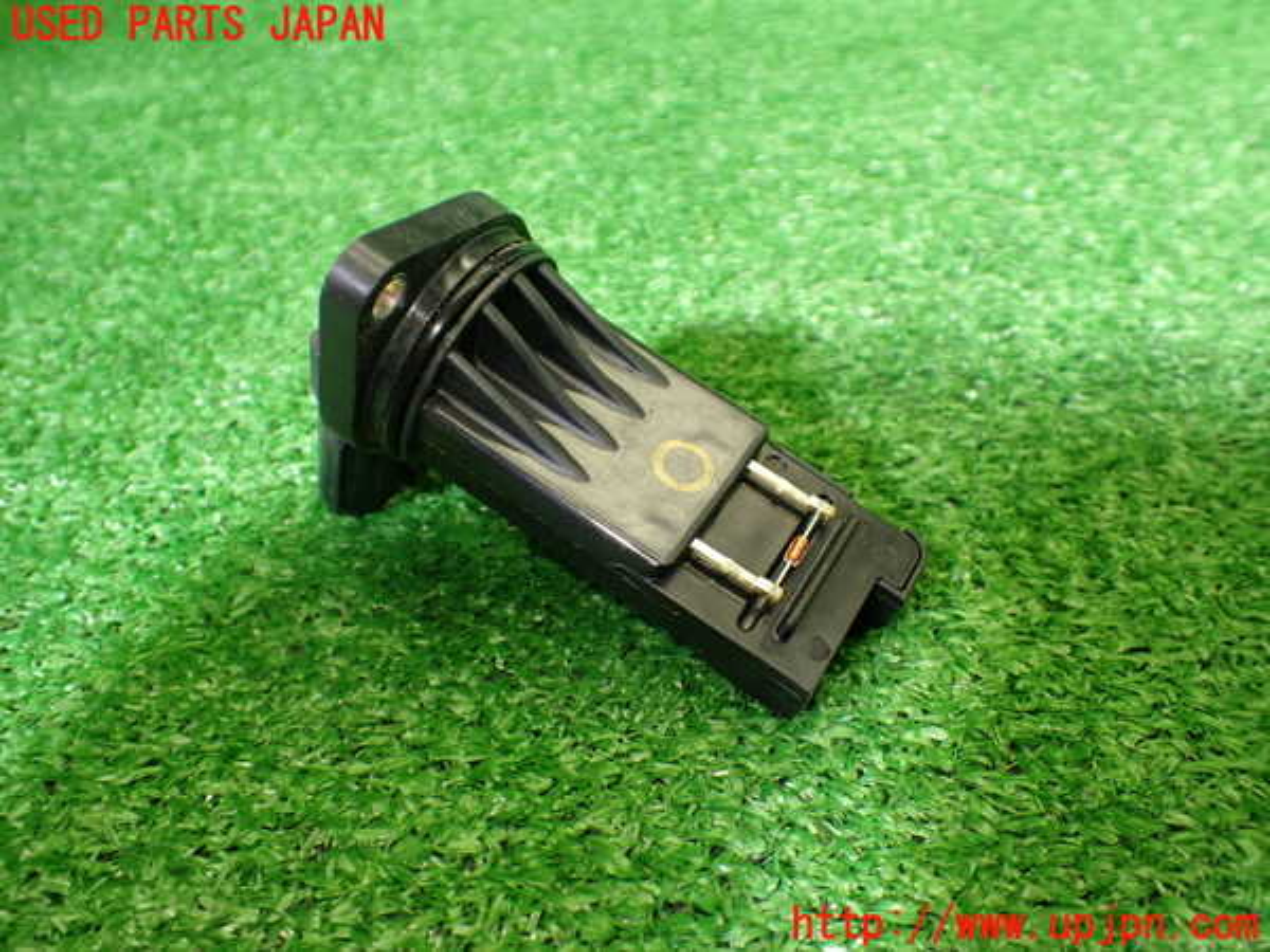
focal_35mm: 30
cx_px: 635
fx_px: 1101
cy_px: 476
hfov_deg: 60.0
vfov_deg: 46.8
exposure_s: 1/125
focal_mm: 5.4
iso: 250
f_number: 2.3
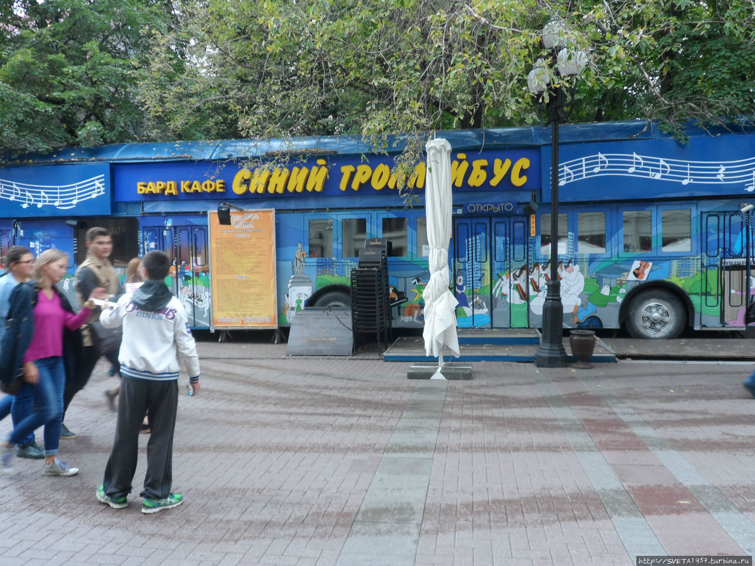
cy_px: 283
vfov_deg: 49.7
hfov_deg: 63.4
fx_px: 611
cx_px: 378
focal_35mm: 28
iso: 80
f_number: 3.1
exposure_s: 1/45
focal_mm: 4.9
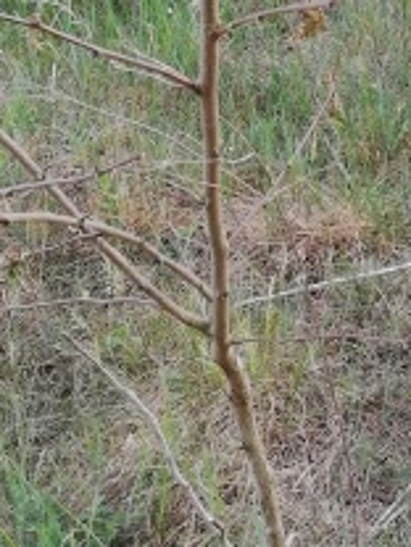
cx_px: 282
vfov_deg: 20.2
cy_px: 103
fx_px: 1520
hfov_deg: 15.4
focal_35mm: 96
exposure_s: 1/50
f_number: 2.2
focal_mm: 3.81
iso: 200
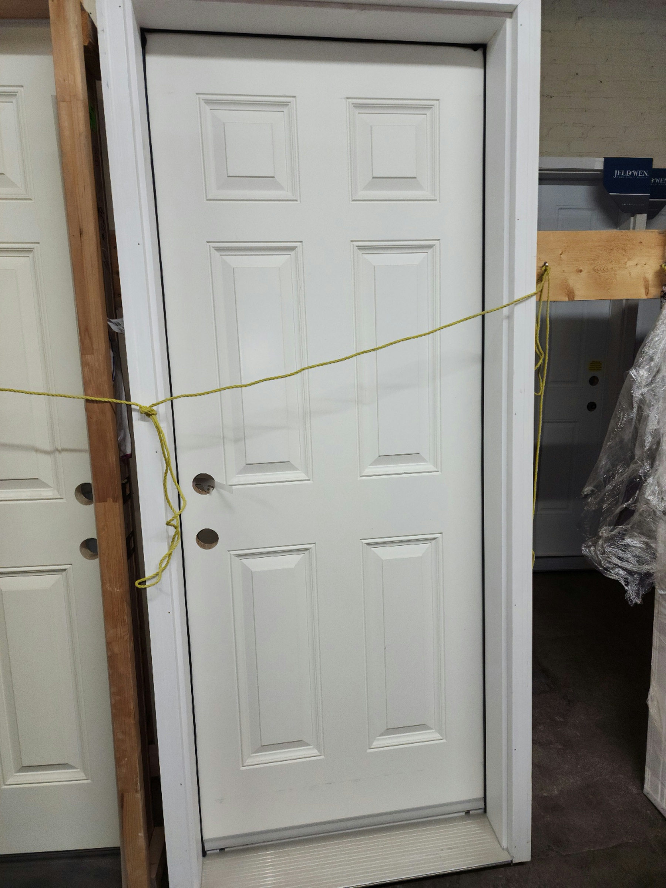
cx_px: 333
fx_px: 590
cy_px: 444
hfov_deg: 58.9
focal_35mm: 23
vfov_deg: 73.9
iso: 80
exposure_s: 1/60.2
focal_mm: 6.4
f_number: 1.8
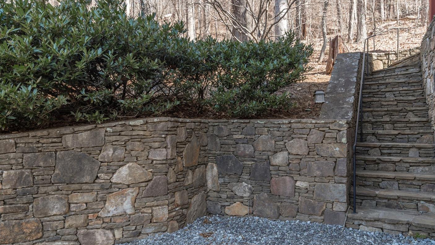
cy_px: 130
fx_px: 300
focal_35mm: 26
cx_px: 238
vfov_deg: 44.4
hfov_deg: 71.7
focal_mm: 17
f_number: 7.1
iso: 320
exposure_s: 1/320
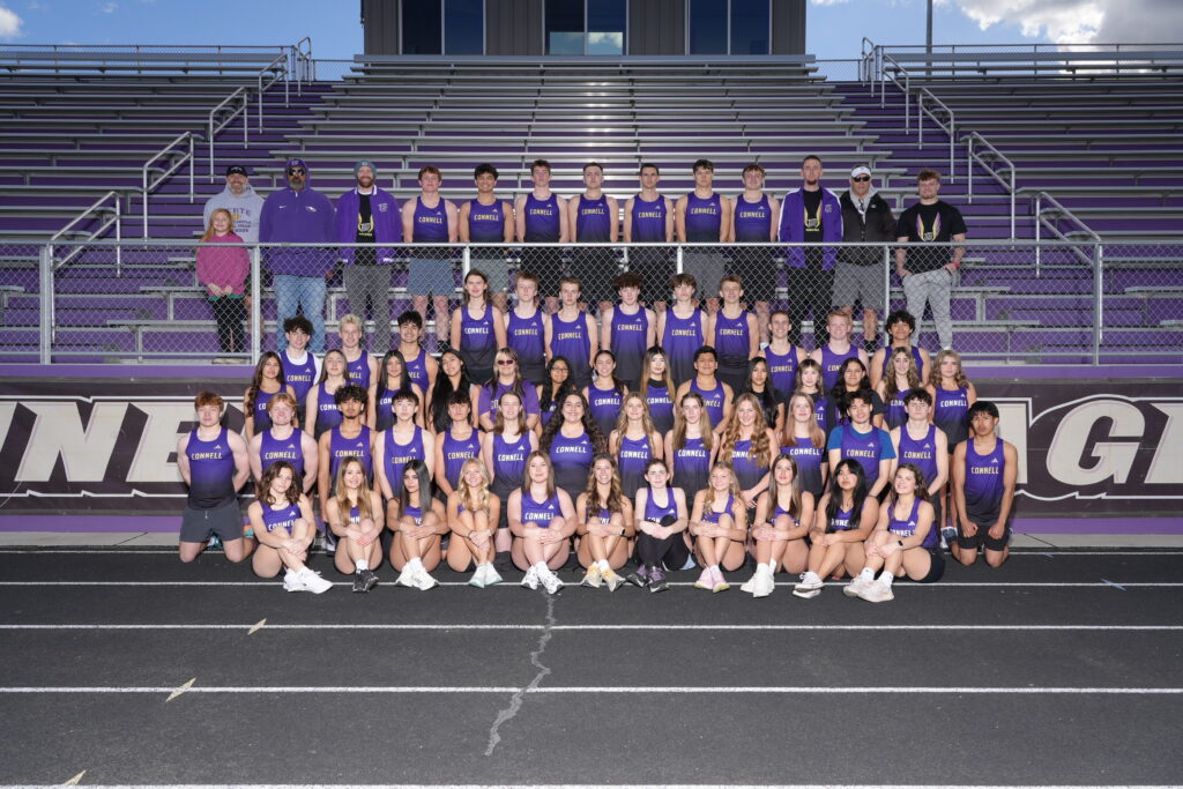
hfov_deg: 61.9
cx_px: 592
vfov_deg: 43.6
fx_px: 986
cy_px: 394
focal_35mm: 30
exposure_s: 1/250
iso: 100
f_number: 9
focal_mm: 30
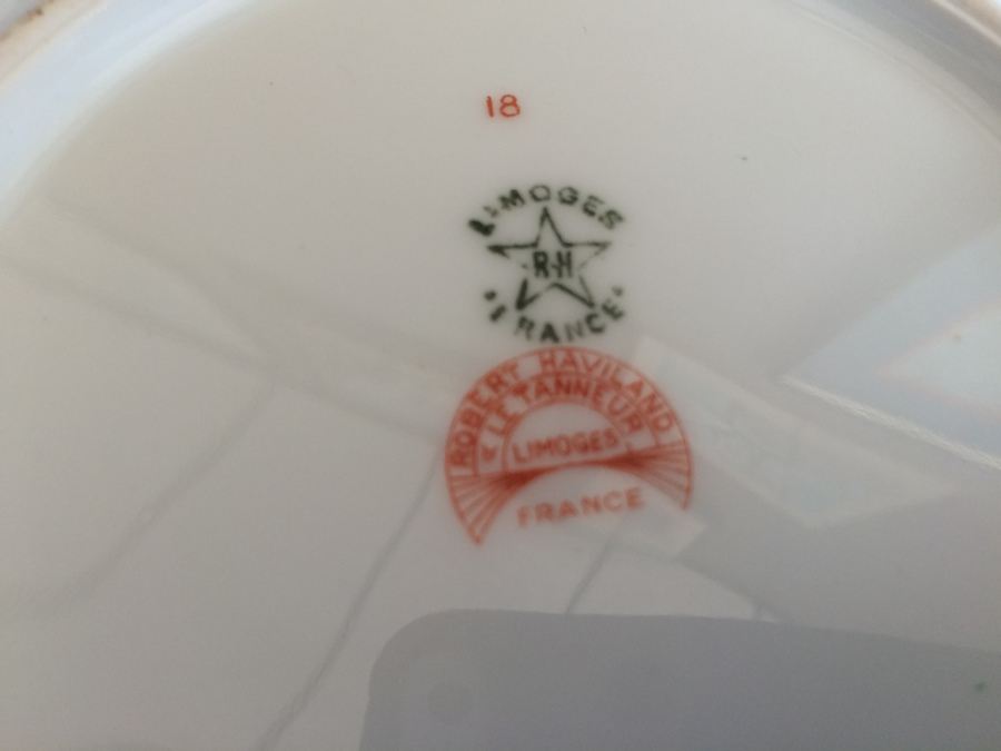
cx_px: 500
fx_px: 839
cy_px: 376
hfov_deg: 61.7
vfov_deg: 48.2
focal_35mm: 29
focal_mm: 4.15
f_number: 2.2
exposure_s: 1/40
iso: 32
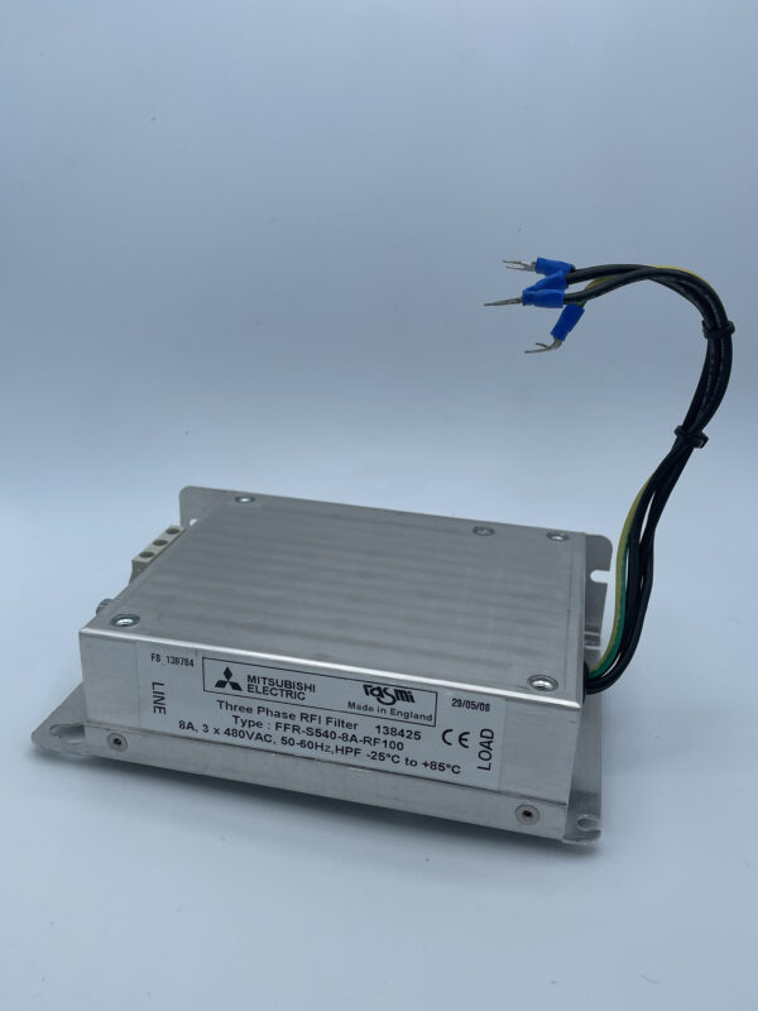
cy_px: 506
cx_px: 379
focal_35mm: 26
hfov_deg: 53.1
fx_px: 759
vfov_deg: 67.3
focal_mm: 4.2
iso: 32
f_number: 1.6
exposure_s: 1/2212
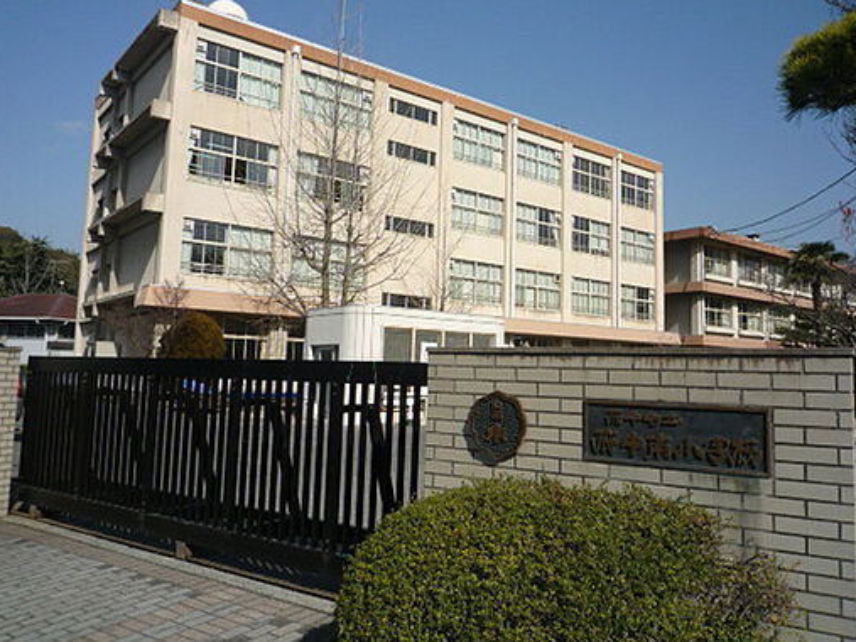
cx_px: 471
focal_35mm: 28
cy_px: 291
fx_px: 692
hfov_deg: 63.3
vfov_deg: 49.7
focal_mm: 4.4
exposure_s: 1/800
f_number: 5
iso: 100
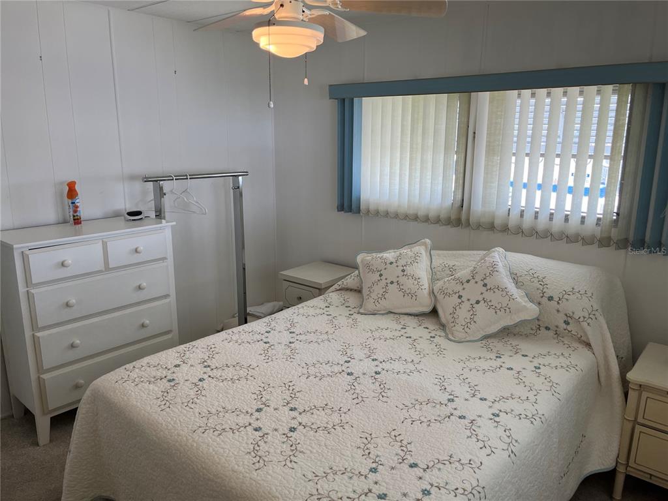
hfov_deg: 67.3
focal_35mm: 26
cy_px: 250
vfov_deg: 53.1
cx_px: 334
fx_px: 502
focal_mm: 5.1
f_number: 1.6
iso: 64
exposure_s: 1/164
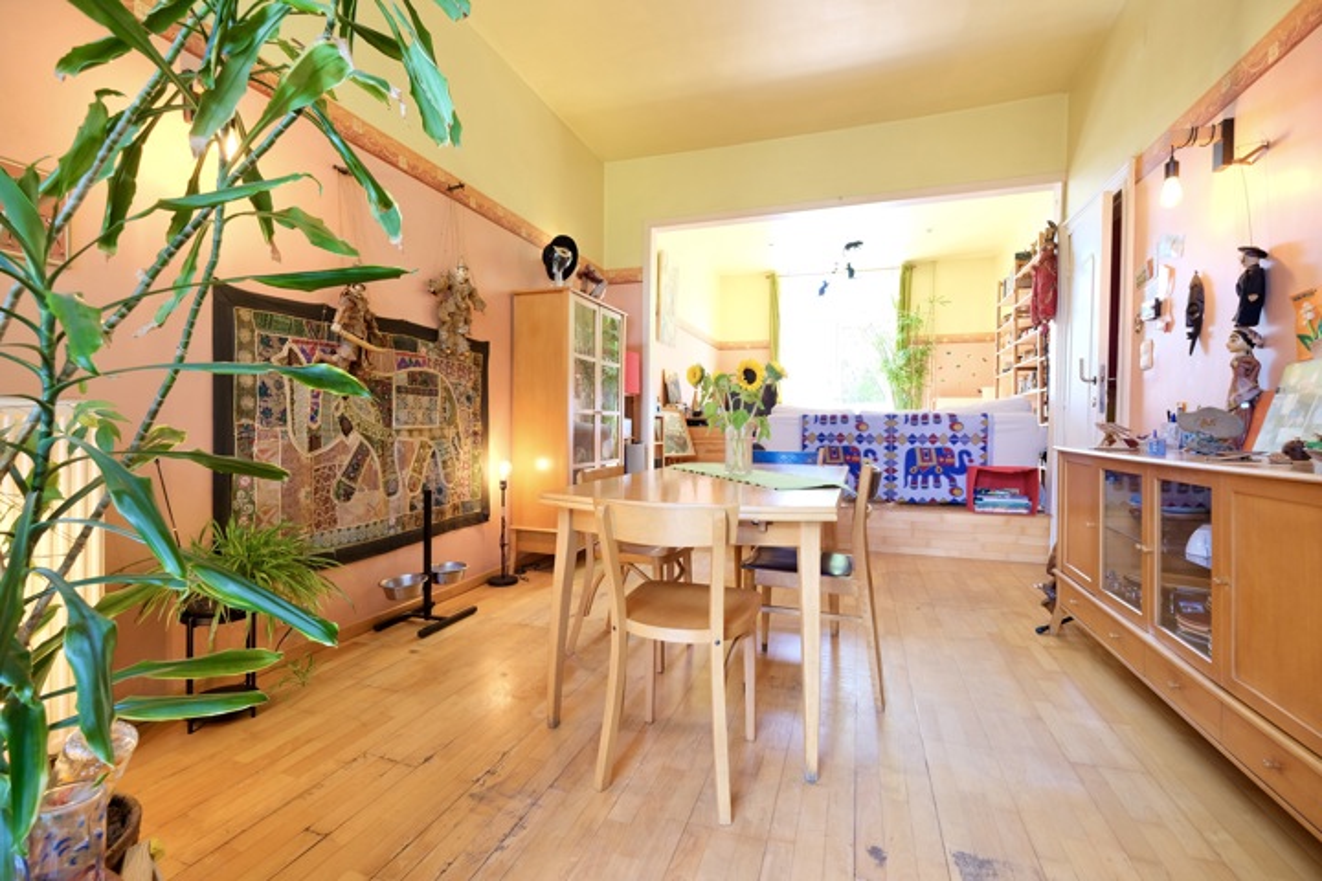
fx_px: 551
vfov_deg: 77.3
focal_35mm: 15
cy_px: 440
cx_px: 661
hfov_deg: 100.4
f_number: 4
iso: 1250
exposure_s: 1/30
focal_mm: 10
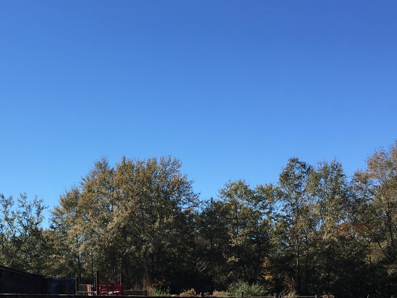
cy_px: 290
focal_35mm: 60
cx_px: 106
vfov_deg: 23.5
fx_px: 688
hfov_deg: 31.7
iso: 25
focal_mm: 4.15
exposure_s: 1/1115
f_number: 2.2
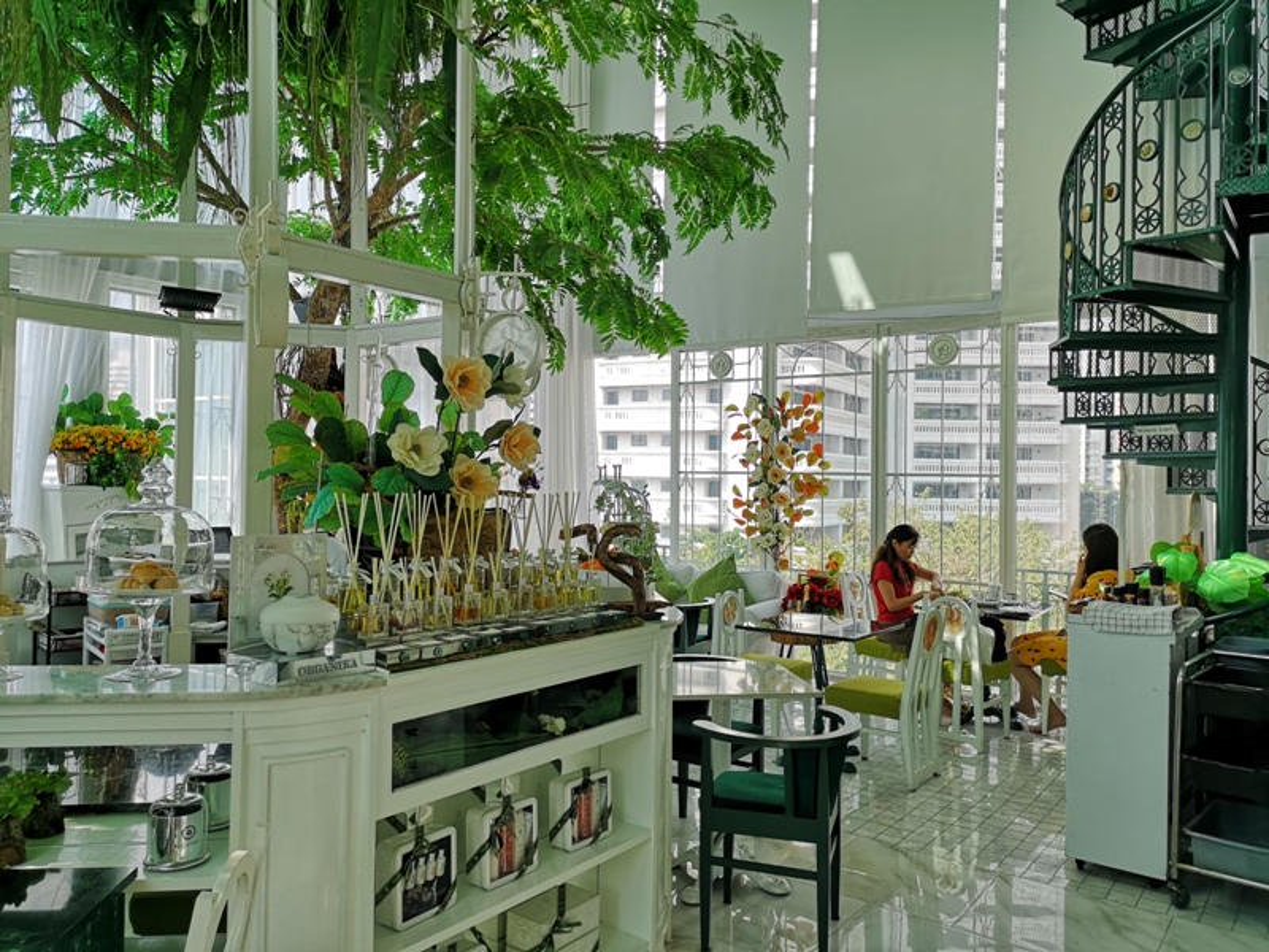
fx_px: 990
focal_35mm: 27
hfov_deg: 65.3
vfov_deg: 51.4
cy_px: 476
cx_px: 634
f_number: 1.8
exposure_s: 1/417
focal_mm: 3.95
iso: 50
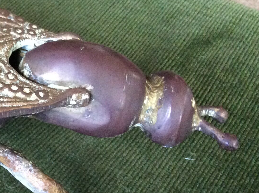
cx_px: -21
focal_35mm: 76
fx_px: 568
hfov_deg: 24.1
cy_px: 126
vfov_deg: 19.3
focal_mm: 3.3
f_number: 2.4
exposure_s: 1/25
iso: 320
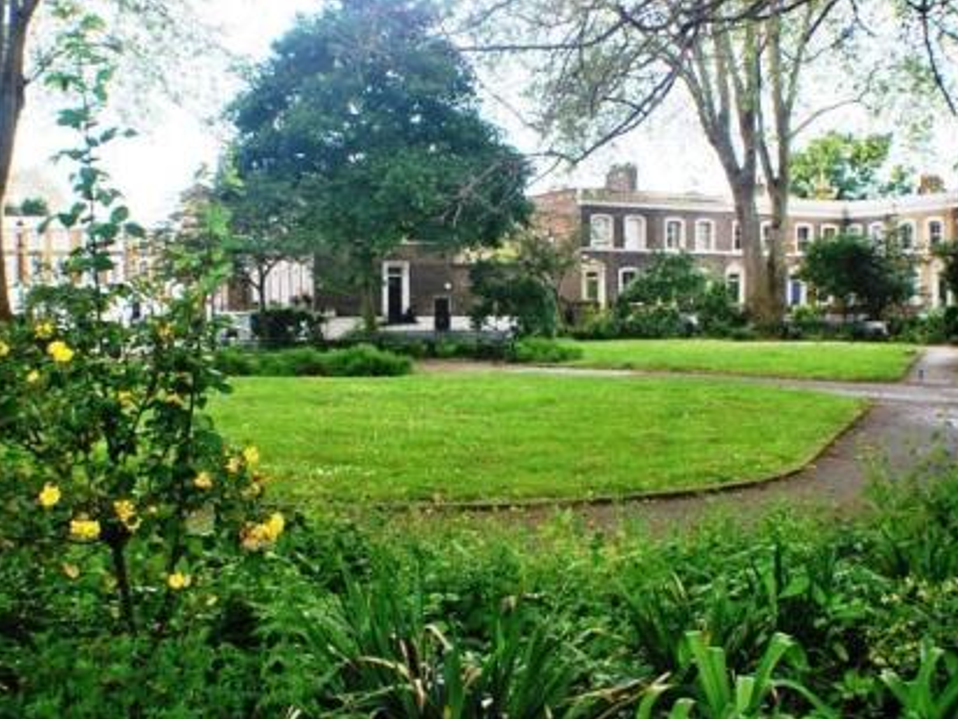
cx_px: 477
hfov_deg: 38.2
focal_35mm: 50
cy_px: 366
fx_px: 1384
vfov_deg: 29.1
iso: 200
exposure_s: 1/100
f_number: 5
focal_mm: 30
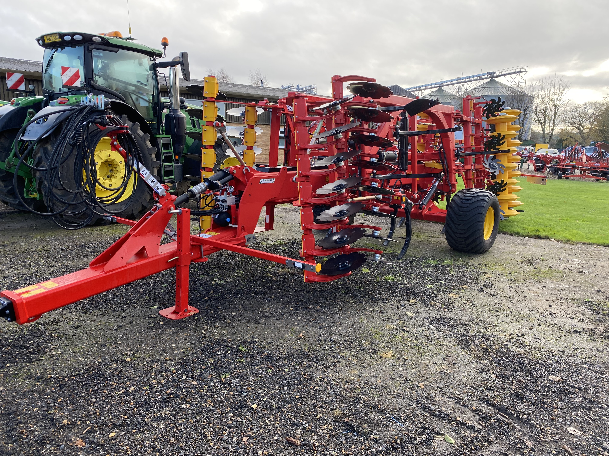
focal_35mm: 26
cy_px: 228
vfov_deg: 53.1
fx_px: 457
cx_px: 304
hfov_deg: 67.3
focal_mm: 4.25
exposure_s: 1/312
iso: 32
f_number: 1.8
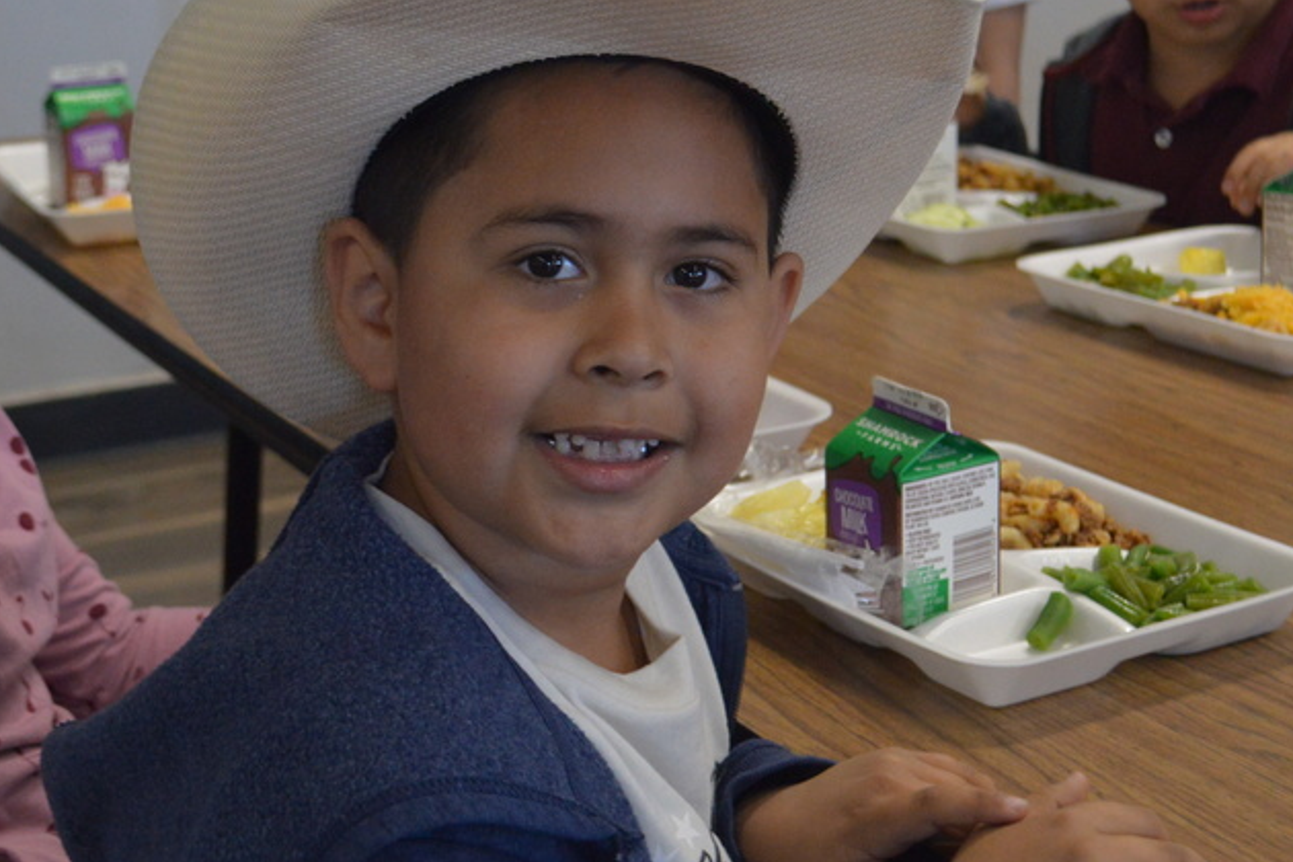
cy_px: 430
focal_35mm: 78
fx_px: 2801
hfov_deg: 26.0
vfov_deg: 17.5
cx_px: 548
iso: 1800
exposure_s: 1/60
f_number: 4.8
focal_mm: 32
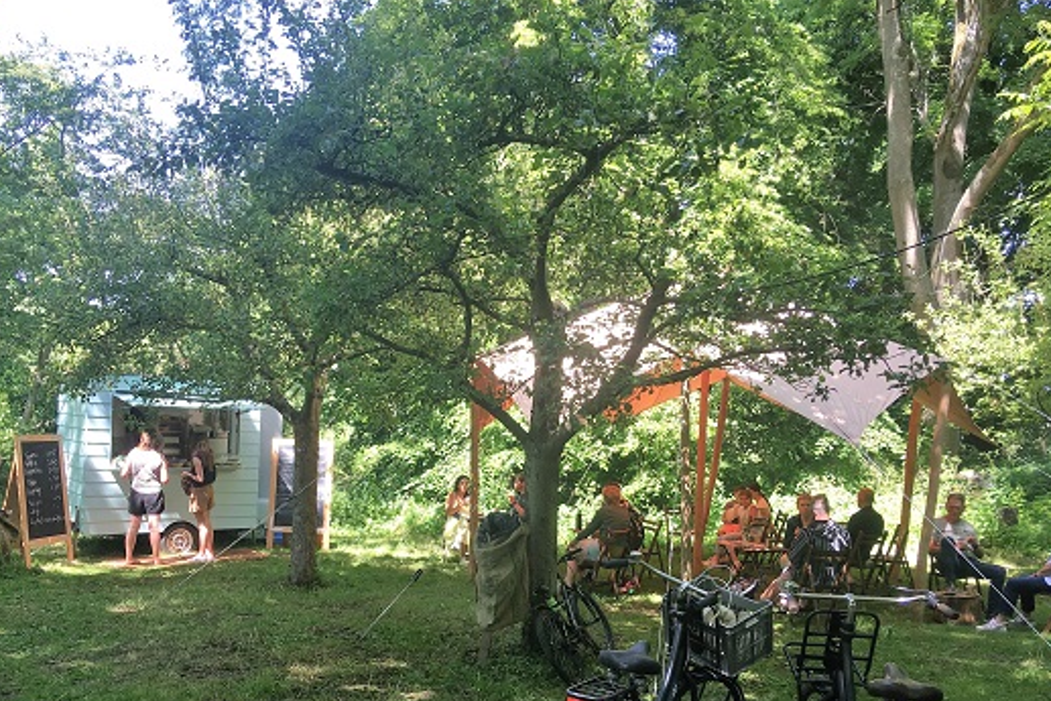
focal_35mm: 35
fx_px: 1022
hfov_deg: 54.4
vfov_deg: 37.7
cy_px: 433
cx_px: 486
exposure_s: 1/113
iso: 25
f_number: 2.2
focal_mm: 4.15
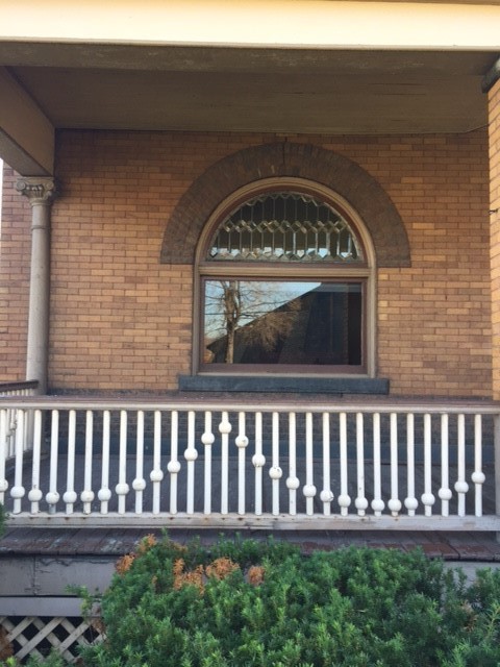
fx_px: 559
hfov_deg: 48.2
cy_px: 334
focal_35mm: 29
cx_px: 250
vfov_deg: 61.7
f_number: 2.2
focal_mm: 4.15
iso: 40
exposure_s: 1/120
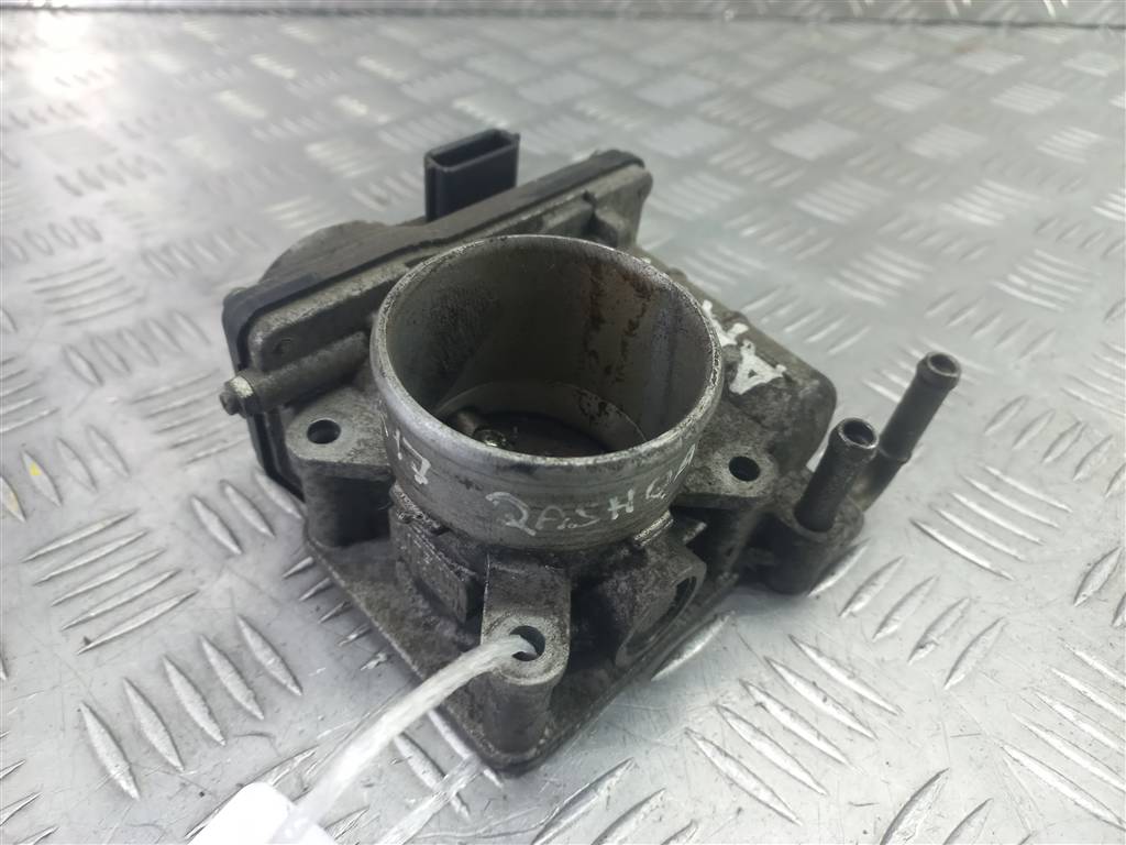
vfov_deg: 54.9
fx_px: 813
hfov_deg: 69.4
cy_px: 422
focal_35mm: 25
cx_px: 563
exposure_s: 1/50
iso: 100
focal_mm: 4.6
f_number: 1.8
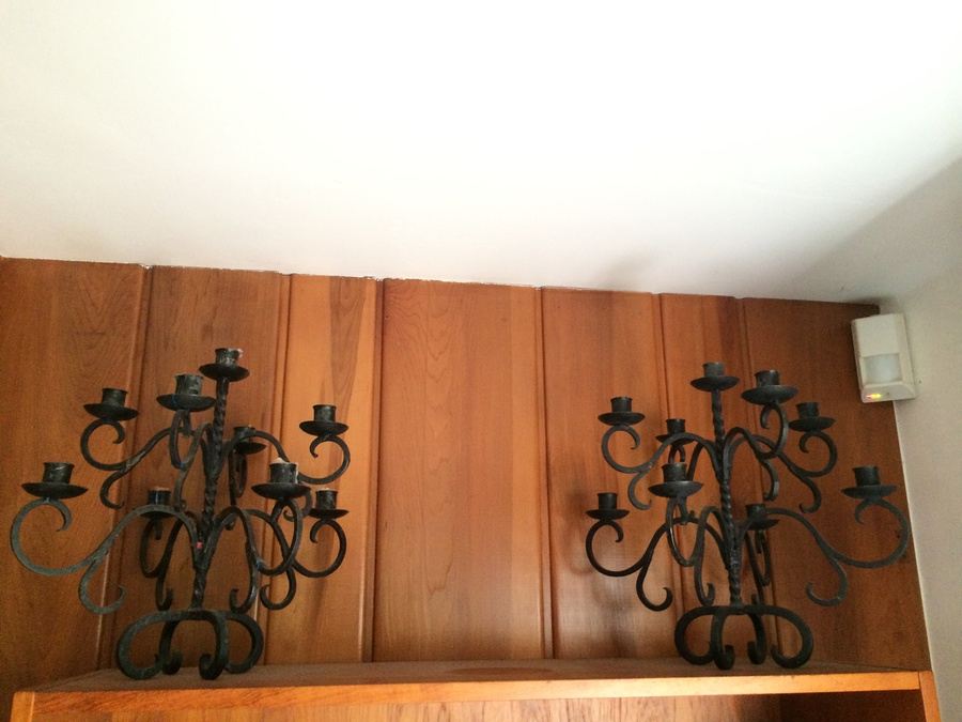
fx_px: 834
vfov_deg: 46.8
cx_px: 481
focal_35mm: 30
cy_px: 361
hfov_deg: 60.0
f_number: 2.2
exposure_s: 1/30
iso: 250
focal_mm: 4.12
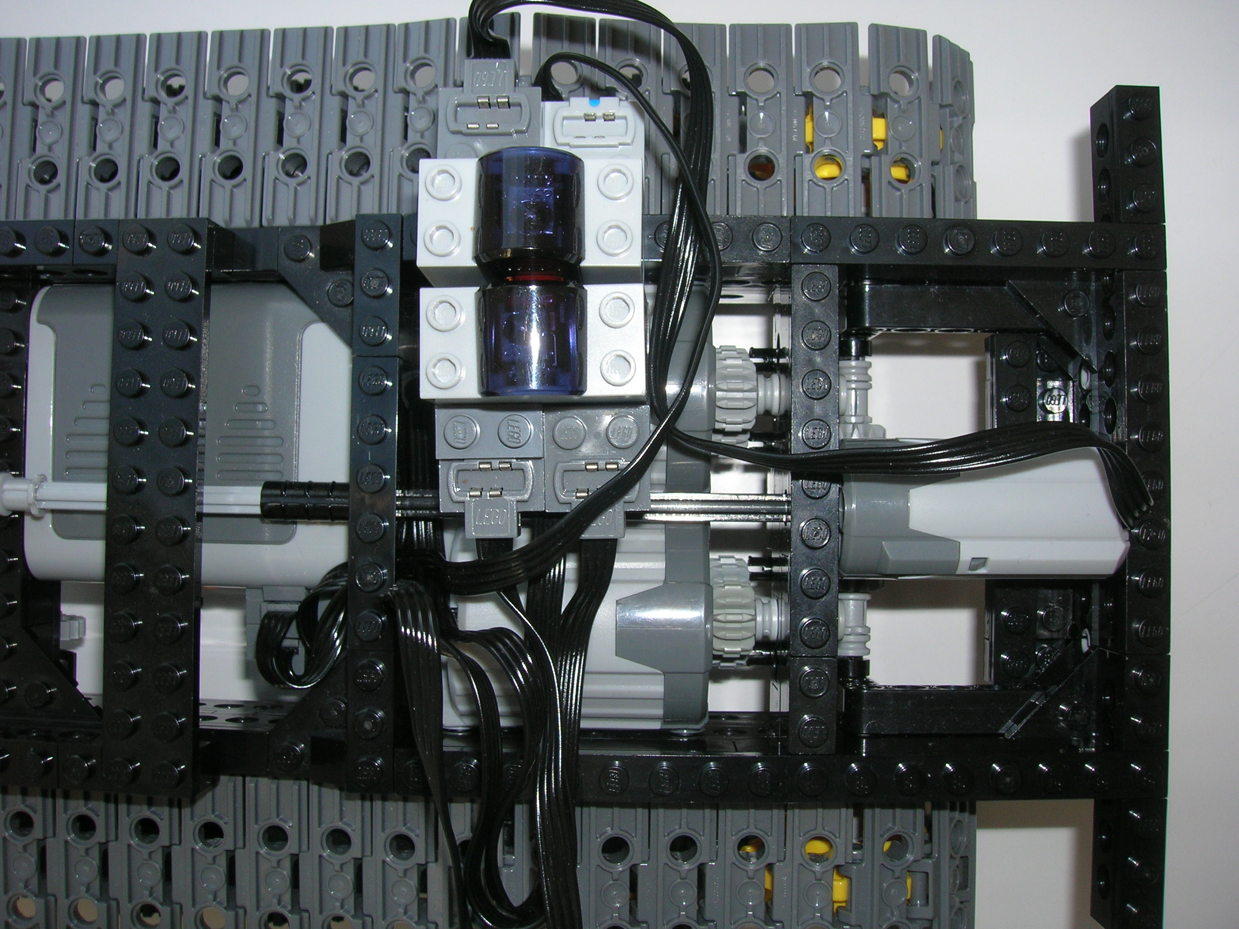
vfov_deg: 41.8
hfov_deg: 54.0
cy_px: 464
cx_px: 620
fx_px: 1217
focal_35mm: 34
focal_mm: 5.7
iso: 50
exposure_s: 1/60.1
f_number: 4.9
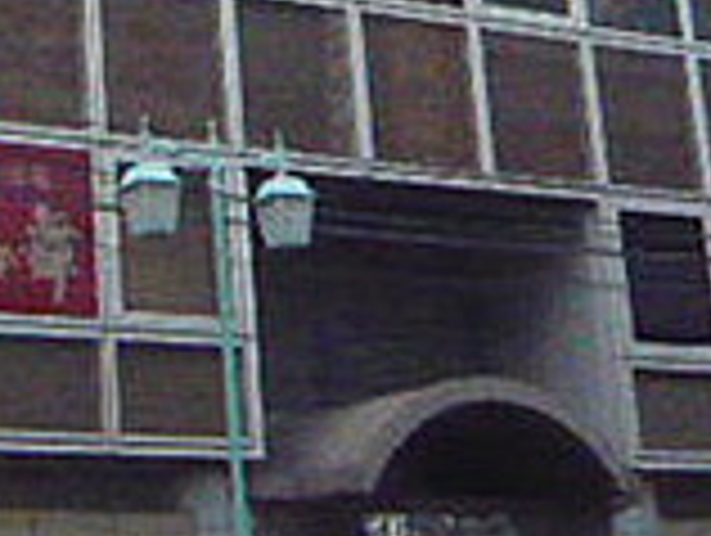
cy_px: -216
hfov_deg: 17.9
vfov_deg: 13.4
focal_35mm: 106
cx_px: -58
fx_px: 2181
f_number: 8
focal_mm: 4.6
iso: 1250
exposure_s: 1/800
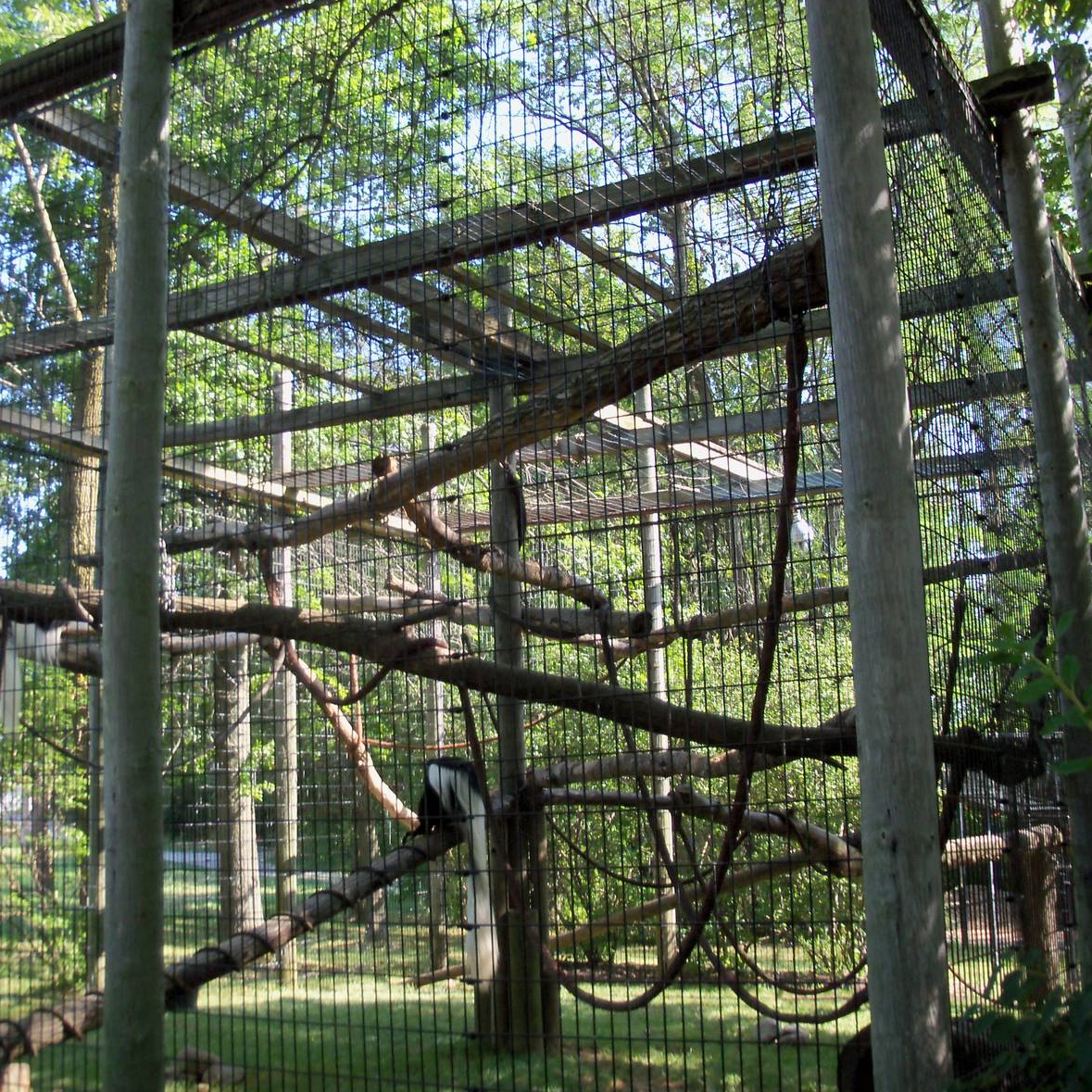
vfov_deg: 40.0
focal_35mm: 42
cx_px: 431
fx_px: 1499
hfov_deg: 39.8
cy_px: 550
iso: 80
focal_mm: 6.3
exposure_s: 1/125
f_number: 3
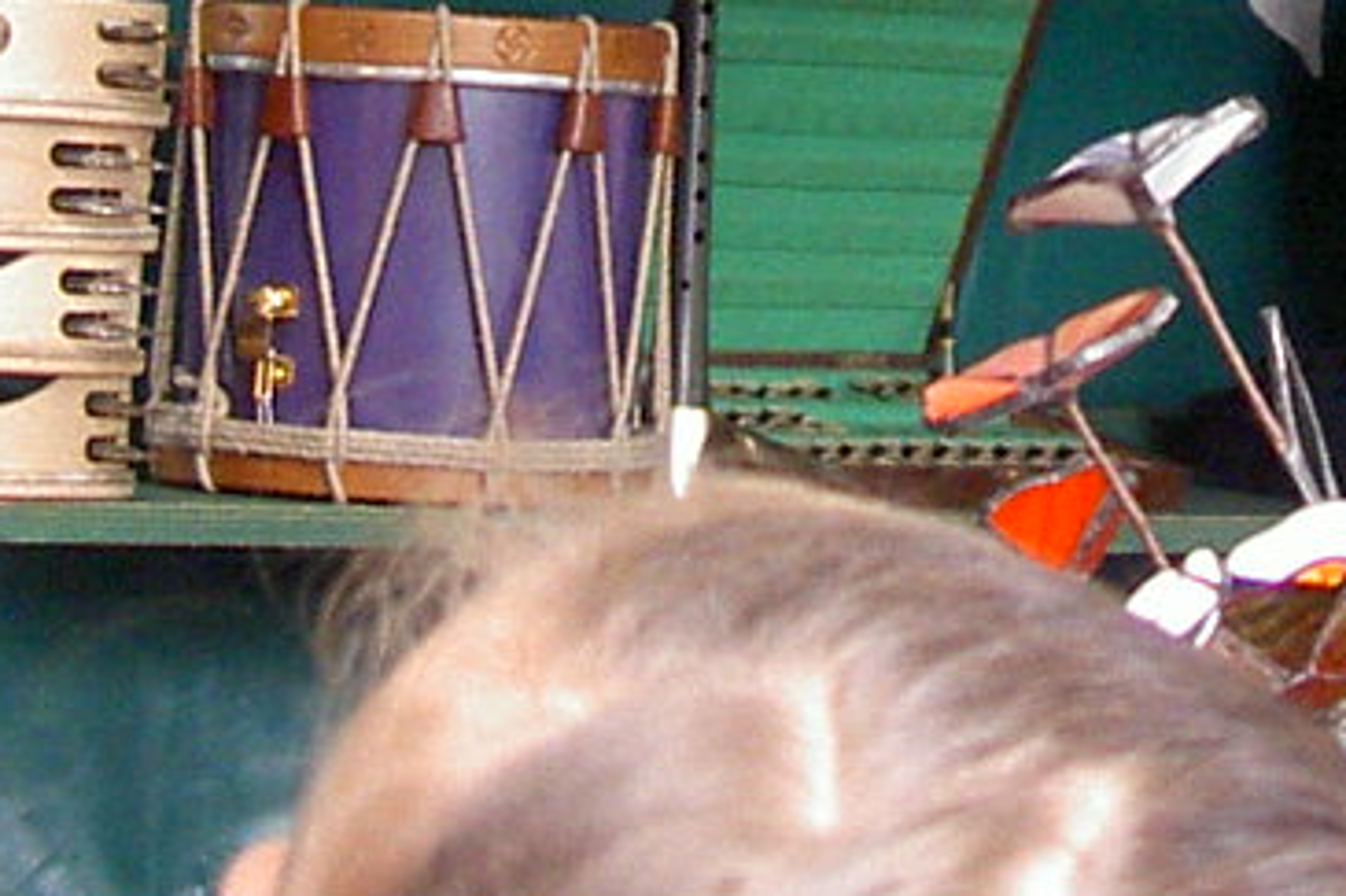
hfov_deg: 11.5
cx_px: 1077
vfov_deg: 7.5
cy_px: -619
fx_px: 6652
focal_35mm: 178
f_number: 2.8
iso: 100
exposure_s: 1/59.5
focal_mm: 8
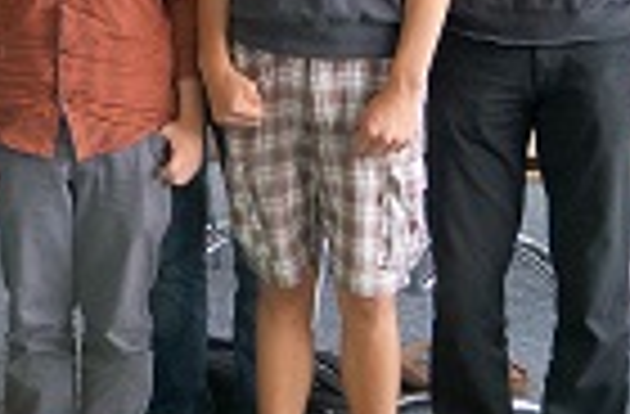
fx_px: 1498
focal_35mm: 86
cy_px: -25
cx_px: -140
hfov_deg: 21.9
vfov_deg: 15.4
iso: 500
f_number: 4
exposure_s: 1/160
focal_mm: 20
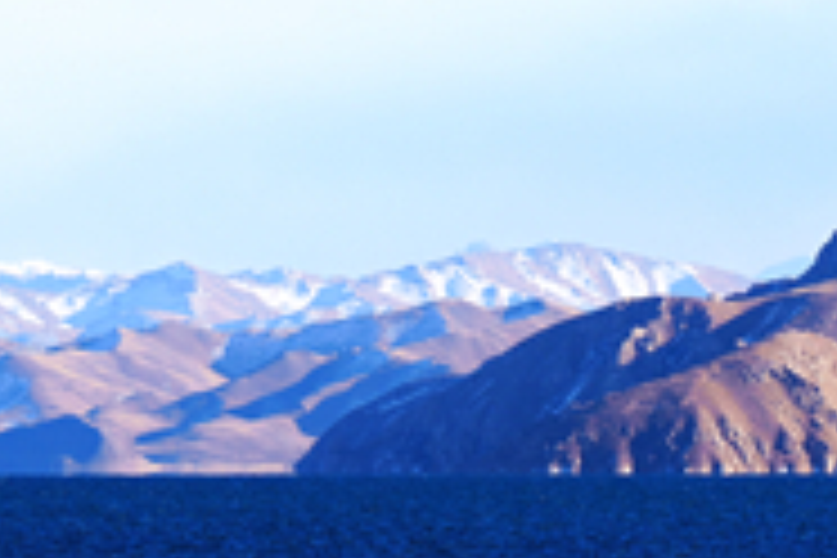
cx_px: 495
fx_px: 19947
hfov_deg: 2.4
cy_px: 434
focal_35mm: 858
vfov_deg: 1.6
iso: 100
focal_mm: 200
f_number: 5
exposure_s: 1/640
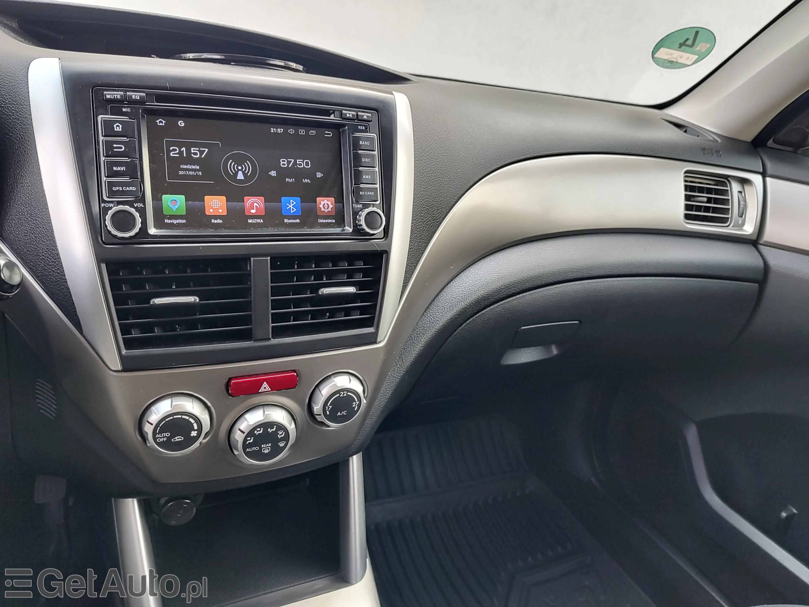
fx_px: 538
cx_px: 404
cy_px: 304
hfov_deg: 73.9
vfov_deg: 58.9
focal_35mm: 23
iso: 111
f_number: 1.8
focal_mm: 5.56
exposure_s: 1/100
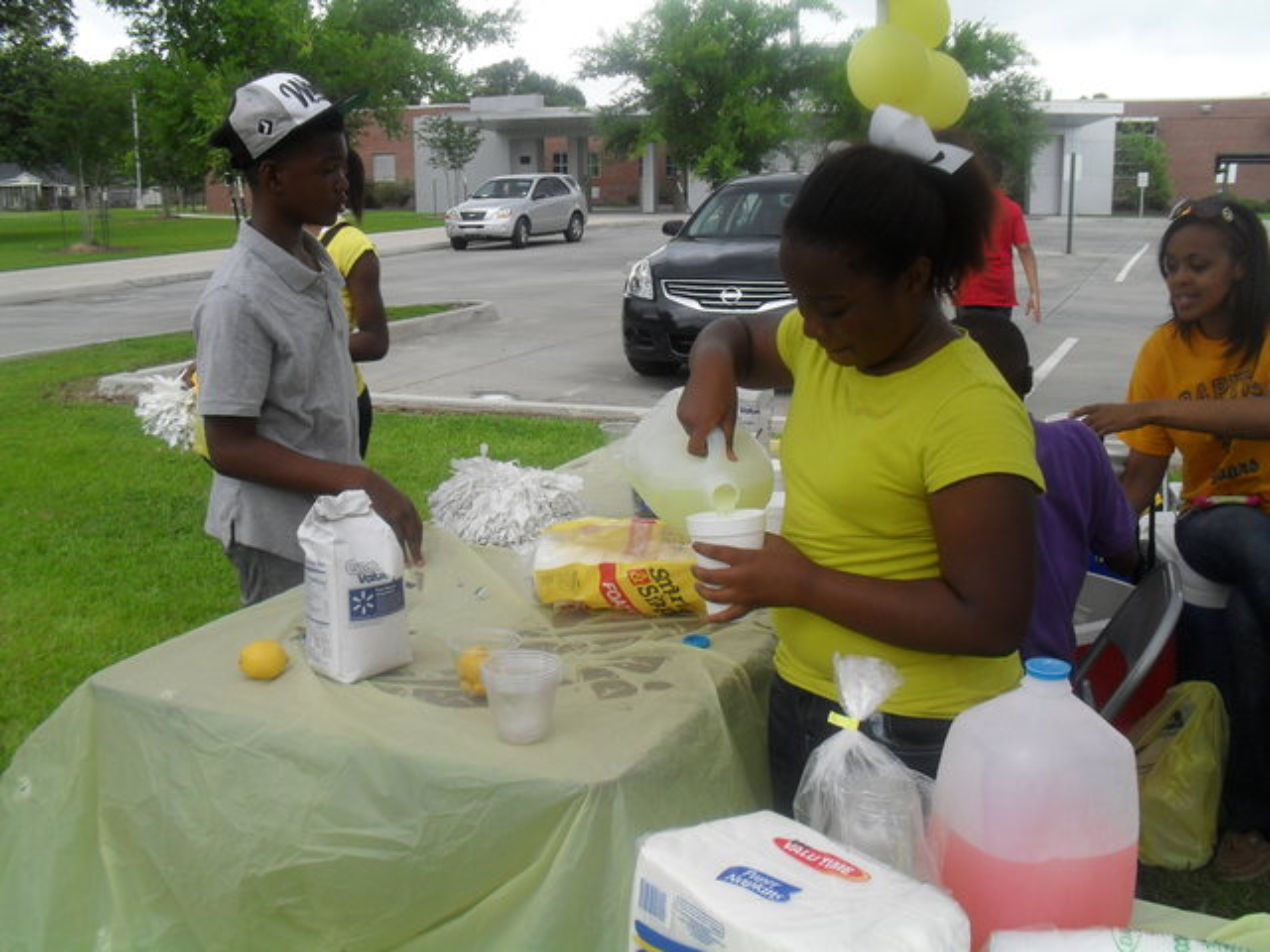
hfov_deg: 52.6
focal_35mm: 35
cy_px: 476
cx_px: 635
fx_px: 1284
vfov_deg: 40.7
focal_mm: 6.3
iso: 100
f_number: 3.2
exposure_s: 1/250
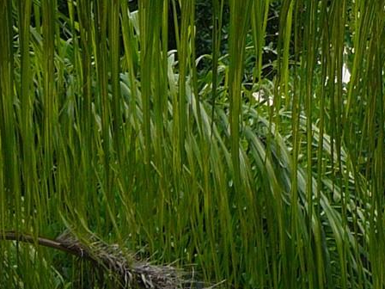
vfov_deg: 11.6
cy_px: -77
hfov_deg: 14.9
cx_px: 535
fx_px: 1390
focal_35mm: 125
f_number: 2.8
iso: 80
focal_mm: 5.2
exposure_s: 1/400
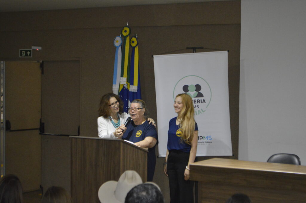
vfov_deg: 16.5
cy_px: 102
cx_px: 153
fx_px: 701
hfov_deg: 24.6
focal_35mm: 82
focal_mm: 55
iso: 3200
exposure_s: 1/60
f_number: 5.6
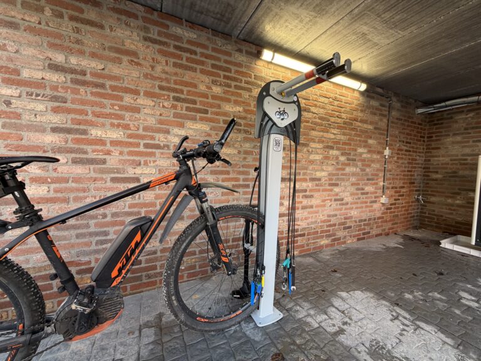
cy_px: 180
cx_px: 240
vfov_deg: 85.7
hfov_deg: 102.1
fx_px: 195
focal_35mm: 14
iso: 100
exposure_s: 1/121
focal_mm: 2.22
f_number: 2.2
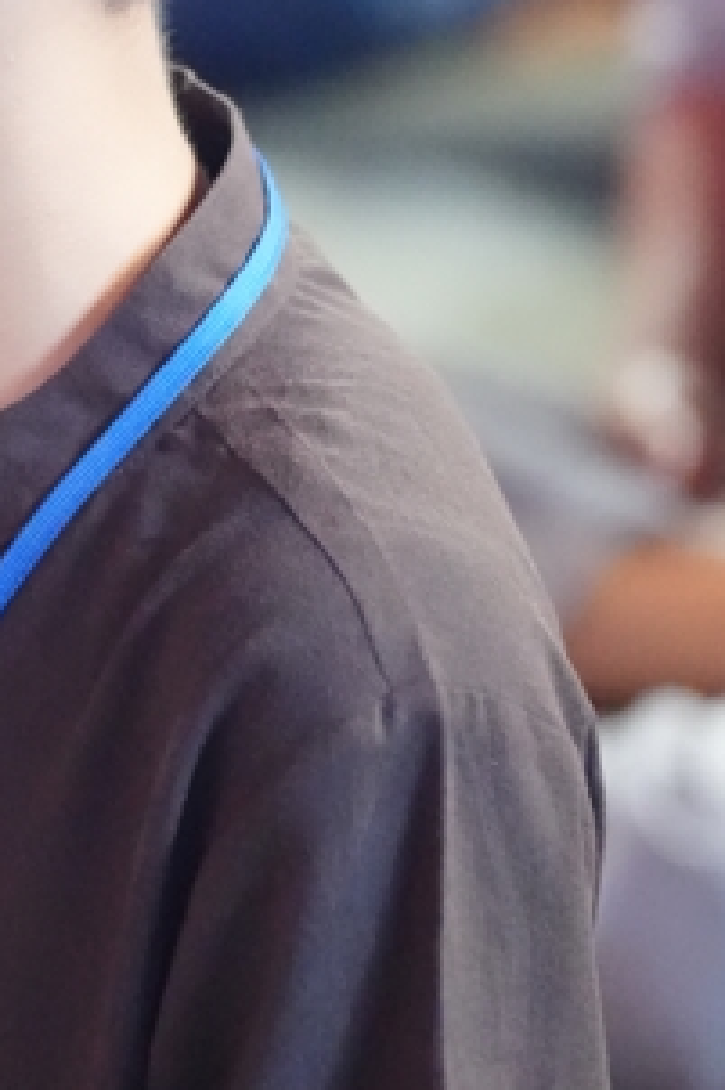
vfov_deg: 4.3
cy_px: 319
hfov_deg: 2.8
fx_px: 14667
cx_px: -141
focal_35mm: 485
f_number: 2.8
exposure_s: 1/200
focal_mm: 150
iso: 16000
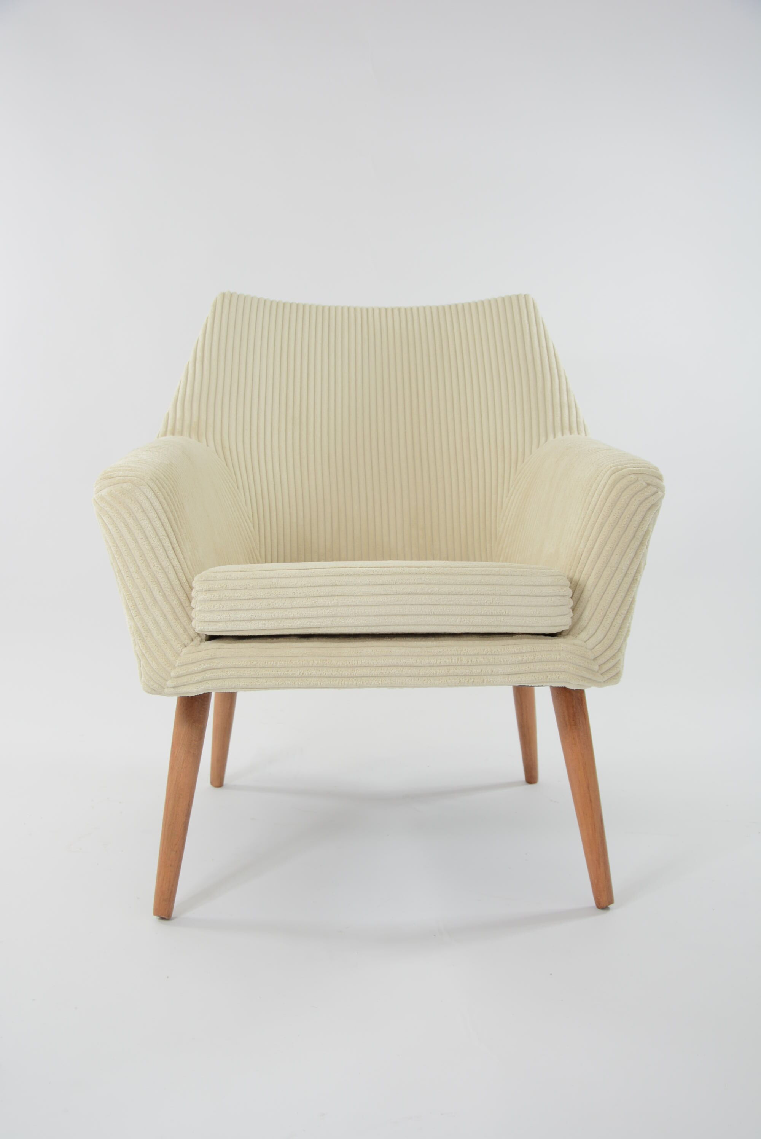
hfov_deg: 36.9
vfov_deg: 53.1
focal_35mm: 36
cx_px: 380
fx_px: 1139
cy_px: 570
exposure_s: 1/125
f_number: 5.6
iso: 400
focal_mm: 24
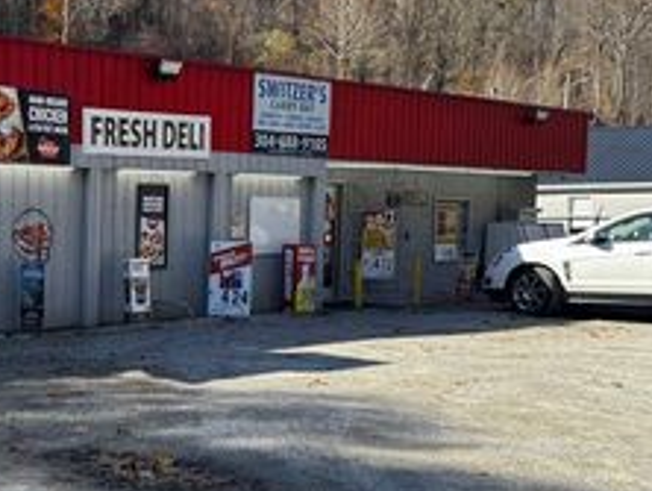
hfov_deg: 33.1
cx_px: 29
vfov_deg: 26.9
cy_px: 328
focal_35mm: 54
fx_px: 1018
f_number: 1.78
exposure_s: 1/1076
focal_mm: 6.76
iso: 80
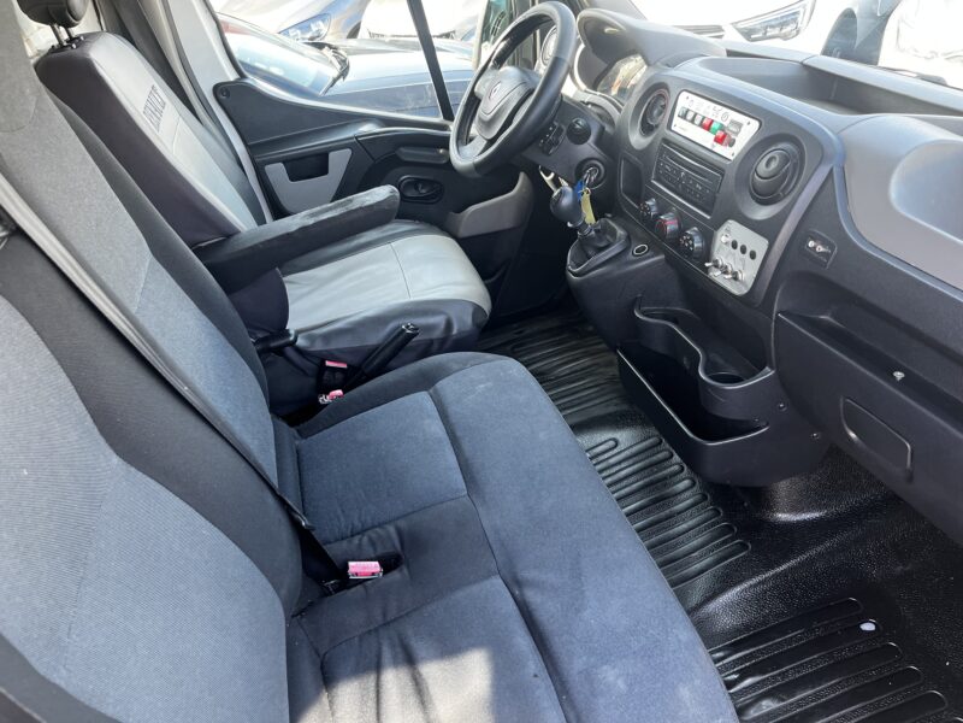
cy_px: 362
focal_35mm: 26
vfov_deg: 53.1
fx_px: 723
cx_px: 482
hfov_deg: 67.3
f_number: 1.6
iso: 125
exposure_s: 1/108
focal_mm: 5.1
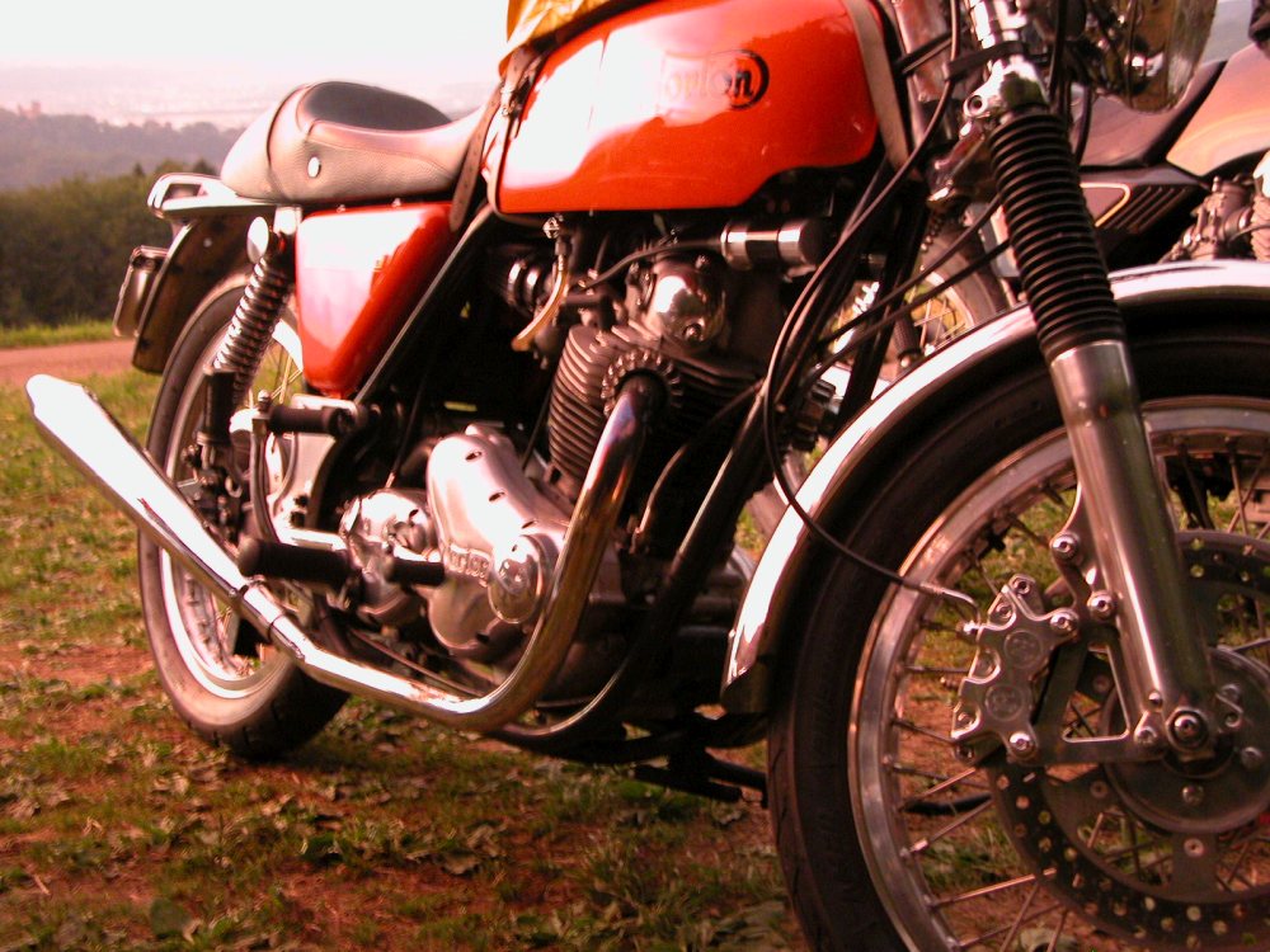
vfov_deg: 29.1
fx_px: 1834
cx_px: 635
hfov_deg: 38.2
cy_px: 476
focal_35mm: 50
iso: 400
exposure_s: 1/2.9
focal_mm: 12.7
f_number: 3
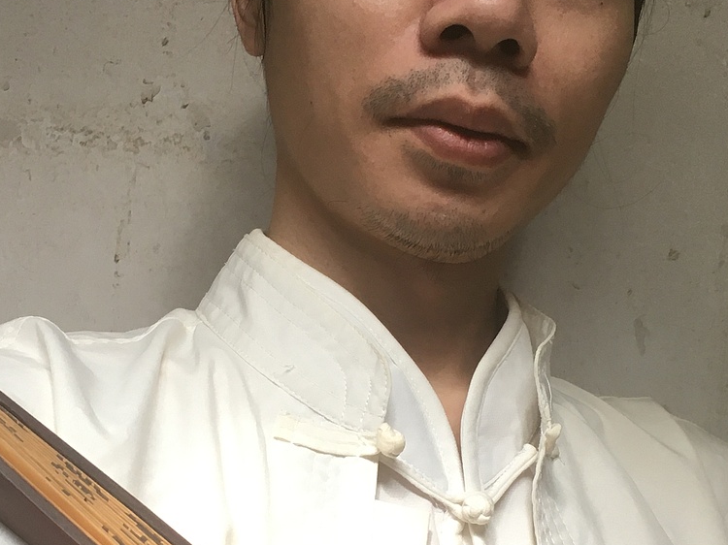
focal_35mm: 66
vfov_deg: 21.9
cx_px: 365
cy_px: 441
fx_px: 1388
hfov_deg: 29.4
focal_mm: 4.15
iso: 40
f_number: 2.2
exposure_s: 1/33
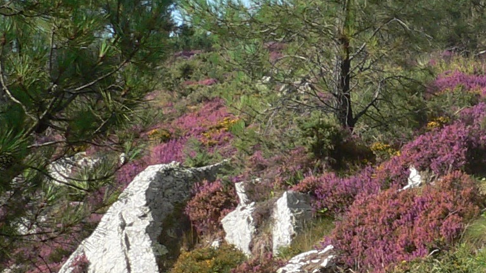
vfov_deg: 7.2
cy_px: 111
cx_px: 612
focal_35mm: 169
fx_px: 2178
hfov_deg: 12.4
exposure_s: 1/250
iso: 100
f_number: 2.8
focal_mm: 7.6
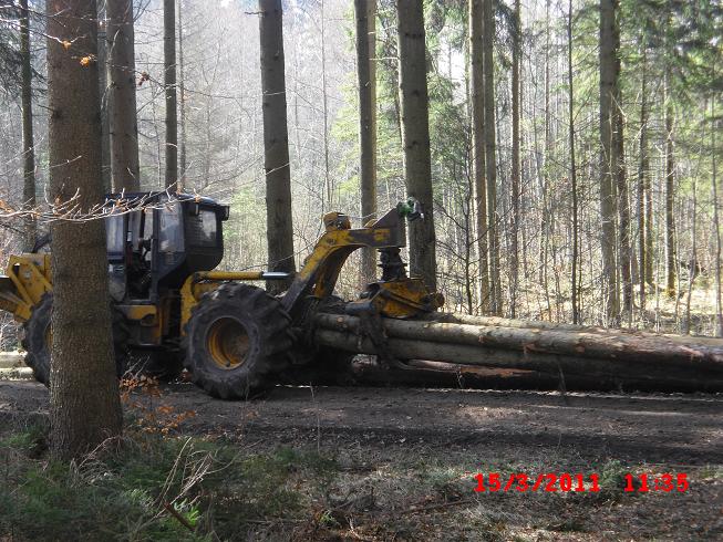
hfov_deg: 34.9
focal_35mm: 55
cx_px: 362
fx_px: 1149
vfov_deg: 26.6
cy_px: 271
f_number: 3.7
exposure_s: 1/60
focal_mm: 9.3
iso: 100
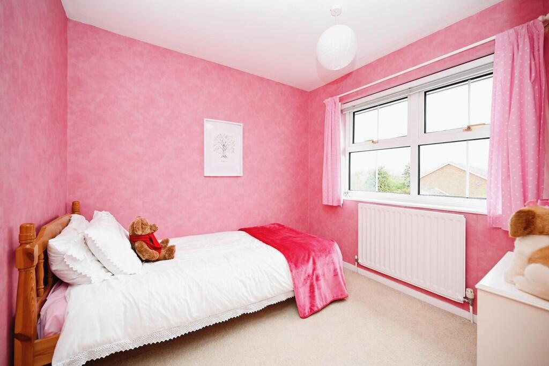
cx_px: 274
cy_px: 183
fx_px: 214
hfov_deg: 104.2
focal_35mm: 14
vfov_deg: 81.2
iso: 280
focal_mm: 14
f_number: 4
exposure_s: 1/60
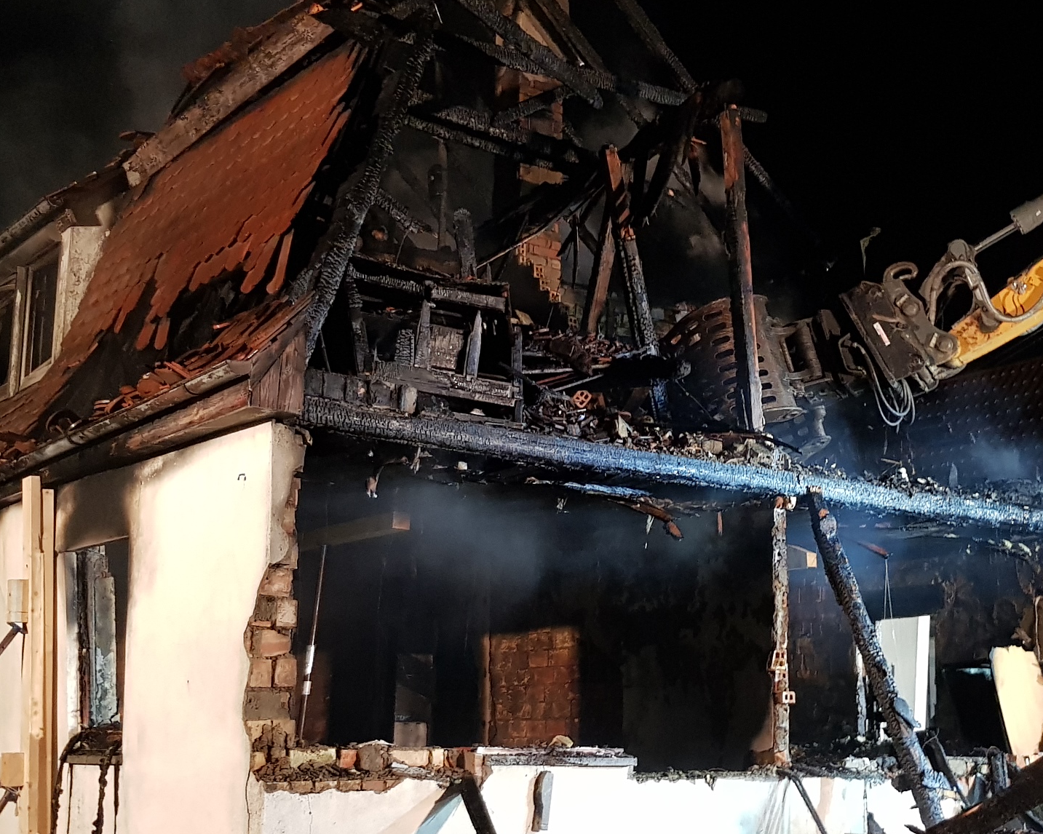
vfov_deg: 29.7
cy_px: 464
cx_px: 669
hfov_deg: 36.4
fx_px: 1574
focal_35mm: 51
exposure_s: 1/25
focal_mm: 4.2
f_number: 1.7
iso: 250
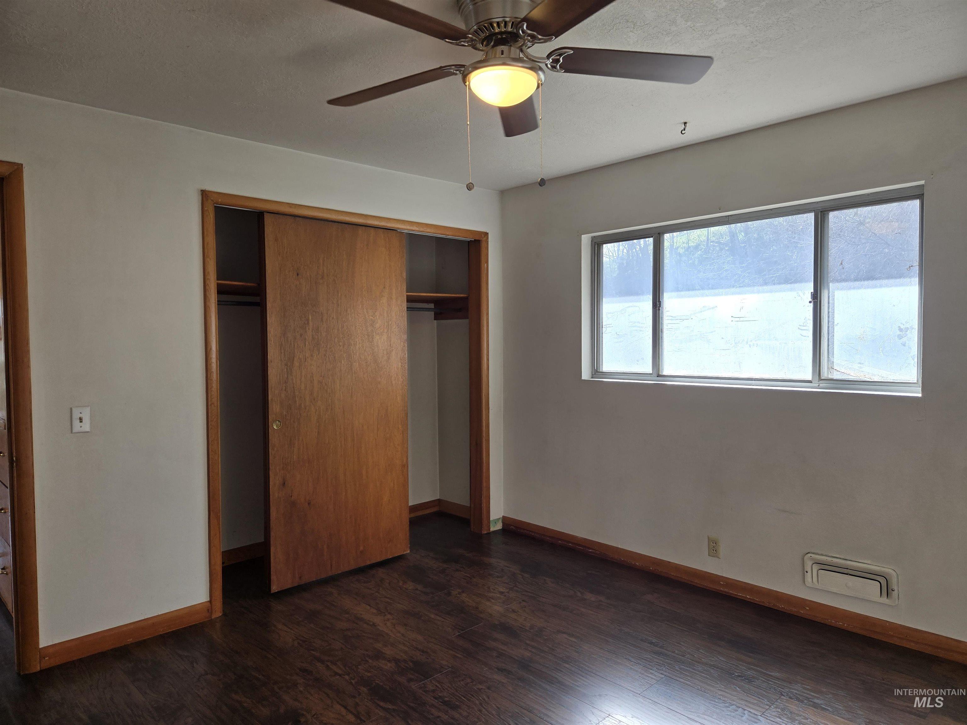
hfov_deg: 73.9
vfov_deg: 58.9
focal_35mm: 23
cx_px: 484
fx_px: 643
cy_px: 362
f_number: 1.8
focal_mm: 5.4
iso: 50
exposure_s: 1/120
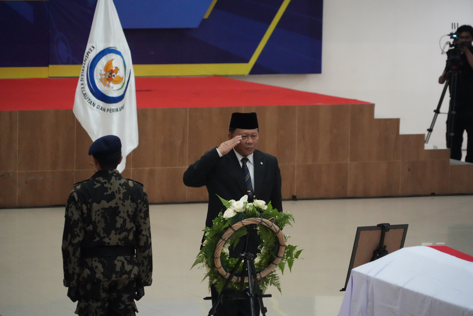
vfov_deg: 6.5
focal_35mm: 212
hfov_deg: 9.7
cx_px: 236
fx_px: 2785
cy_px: 158
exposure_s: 1/100
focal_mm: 212
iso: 12800
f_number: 6.3
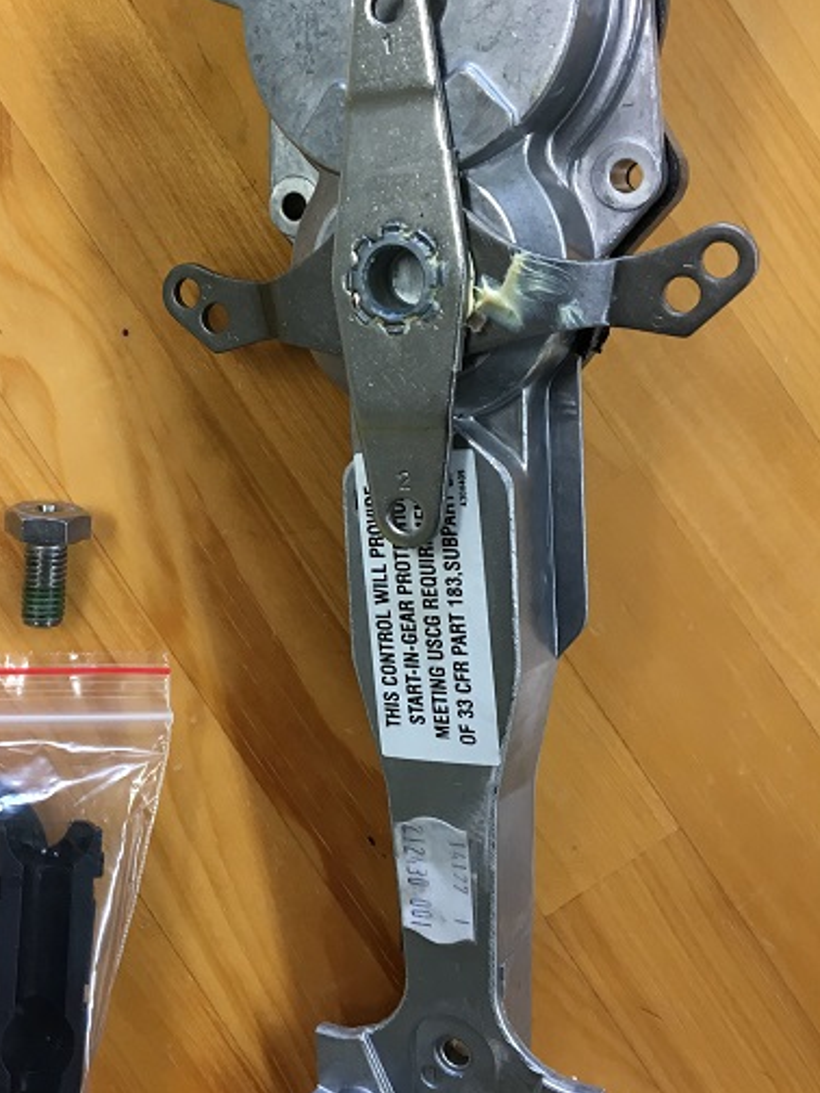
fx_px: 1453
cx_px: 176
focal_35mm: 46
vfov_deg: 41.2
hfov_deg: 30.8
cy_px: 477
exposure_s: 1/30
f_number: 2.2
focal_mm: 4.15
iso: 50
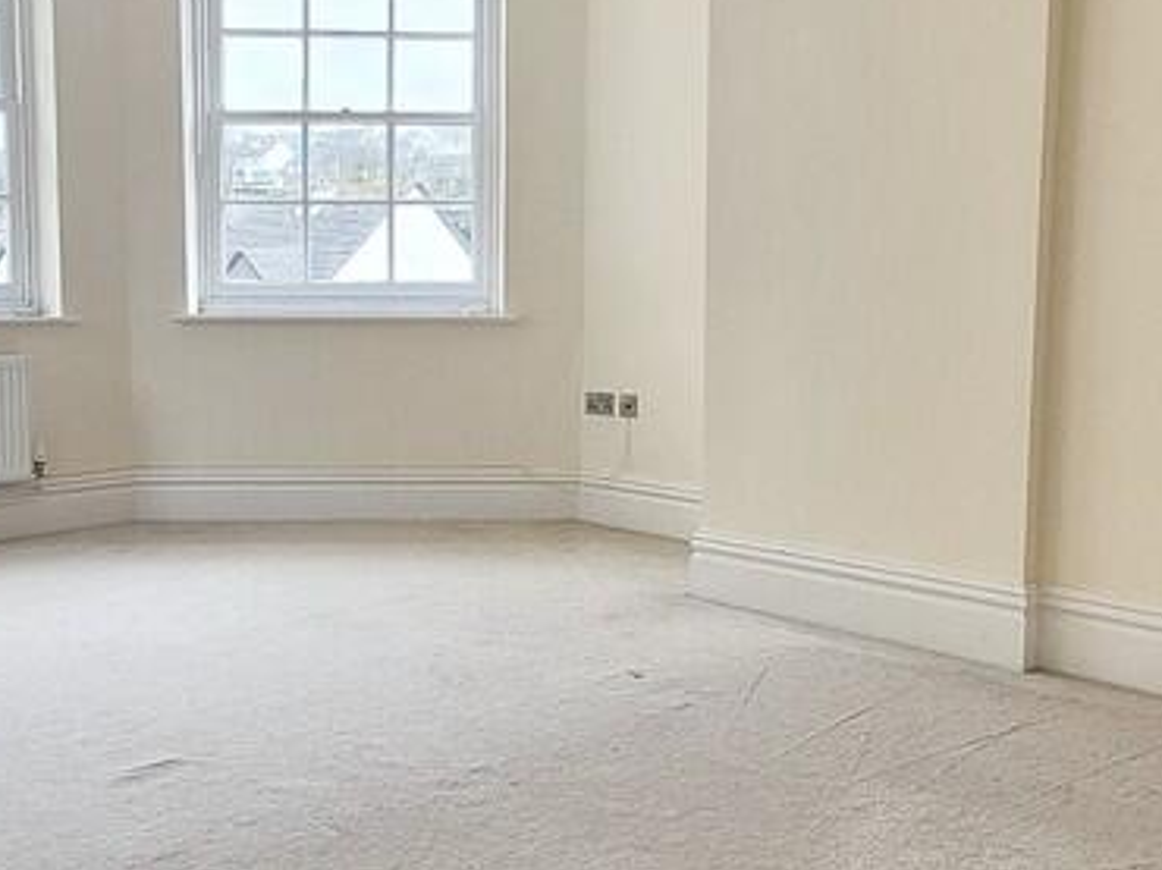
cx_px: 459
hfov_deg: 51.0
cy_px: 430
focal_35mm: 36
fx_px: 1208
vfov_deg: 39.6
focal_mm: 1.7
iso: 50
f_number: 2.2
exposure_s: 1/252
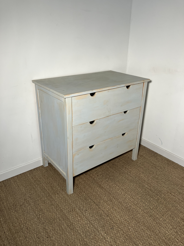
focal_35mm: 28
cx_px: 92
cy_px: 123
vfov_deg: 63.4
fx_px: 198
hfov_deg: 49.7
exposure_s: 1/100
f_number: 1.8
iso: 40
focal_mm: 3.99
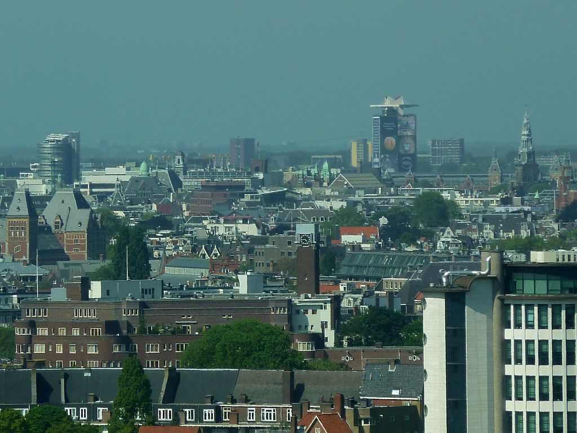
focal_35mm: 469
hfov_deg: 4.2
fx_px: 7818
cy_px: 216
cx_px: 288
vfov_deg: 3.2
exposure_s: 1/320
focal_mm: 49.2
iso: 80
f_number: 4.9
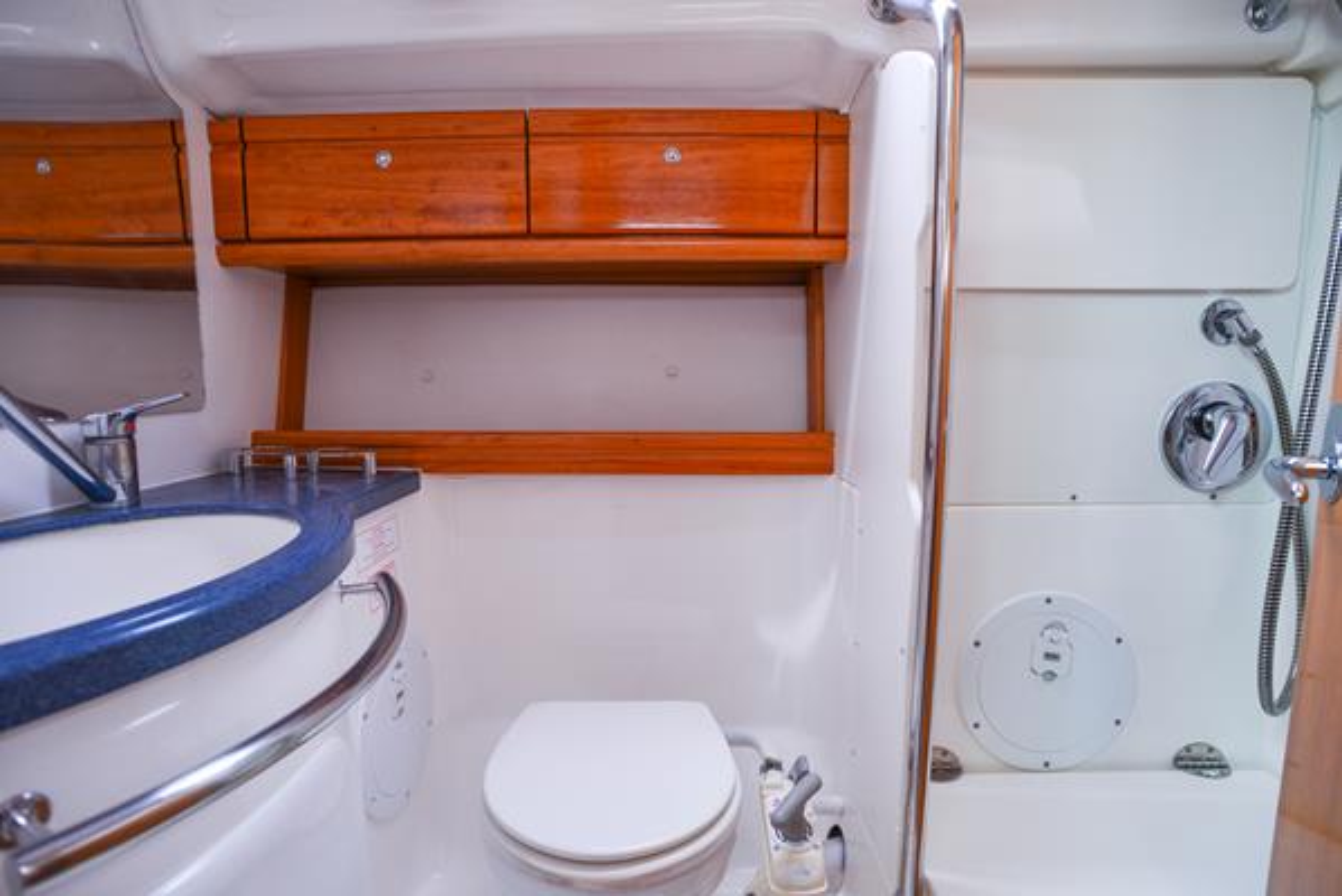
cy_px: 448
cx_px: 671
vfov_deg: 70.5
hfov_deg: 93.2
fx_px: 634
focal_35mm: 17
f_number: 5
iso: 800
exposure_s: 1/100
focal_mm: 17
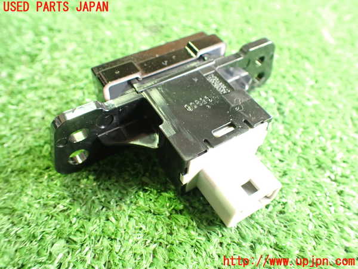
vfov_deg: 46.8
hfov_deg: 60.0
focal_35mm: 30
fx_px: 310
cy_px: 134
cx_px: 179
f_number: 2.3
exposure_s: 1/30
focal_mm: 5.4
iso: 800
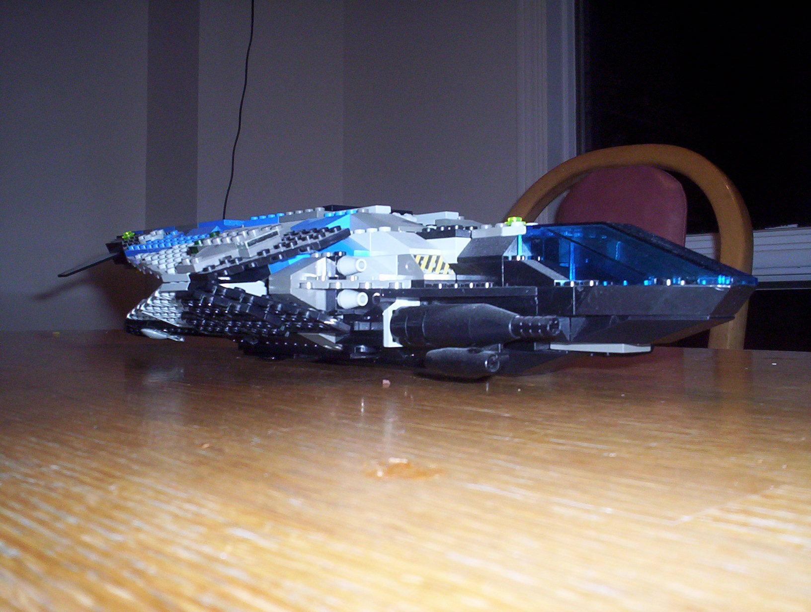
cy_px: 306
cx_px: 406
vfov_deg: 37.9
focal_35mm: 38
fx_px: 892
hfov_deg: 48.9
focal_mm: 4.99
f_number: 4.5
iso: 140
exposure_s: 1/60
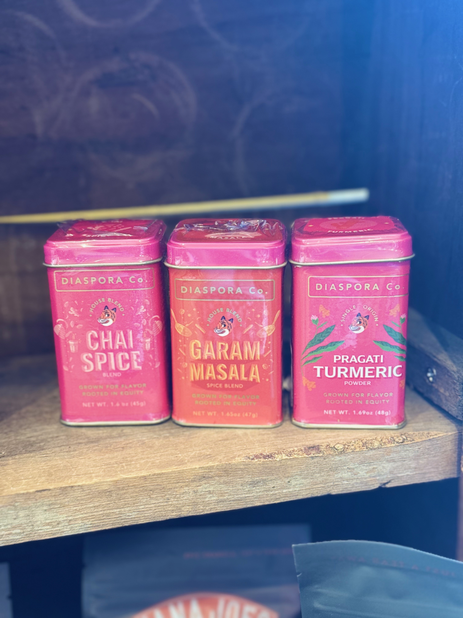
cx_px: 232
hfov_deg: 30.3
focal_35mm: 48
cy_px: 309
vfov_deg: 39.7
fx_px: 856
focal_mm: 6.76
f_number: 1.78
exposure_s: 1/60
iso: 160
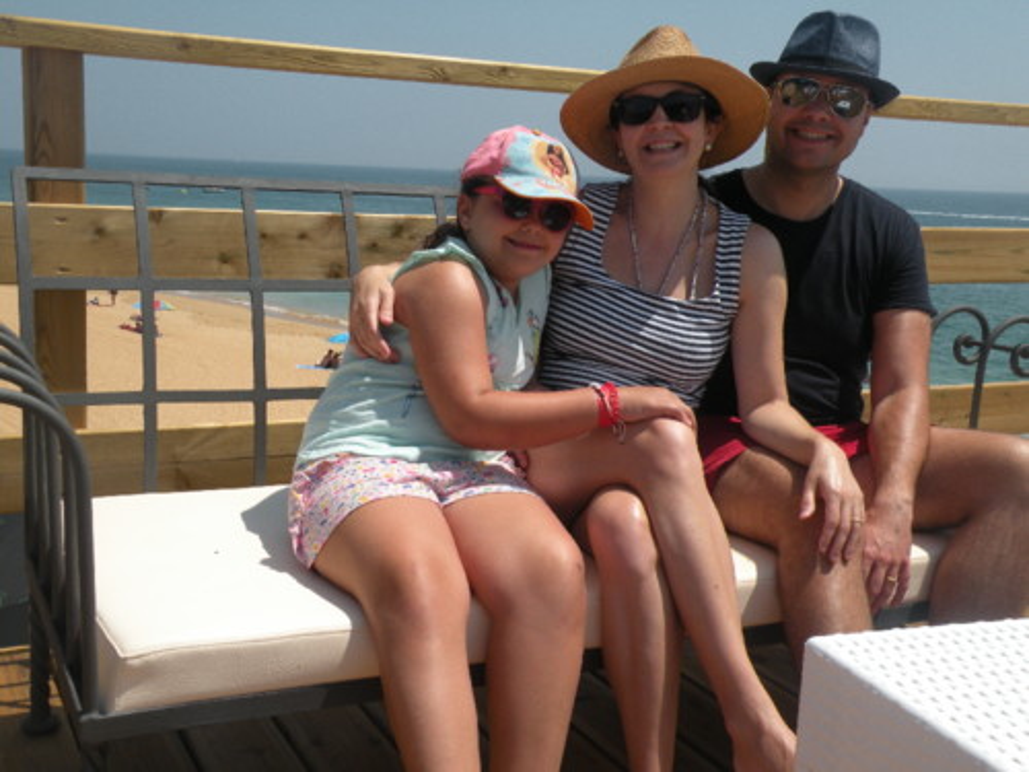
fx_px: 1248
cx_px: 514
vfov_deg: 34.3
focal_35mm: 42
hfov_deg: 44.8
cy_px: 386
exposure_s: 1/758
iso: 64
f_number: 4.5
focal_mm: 7.4
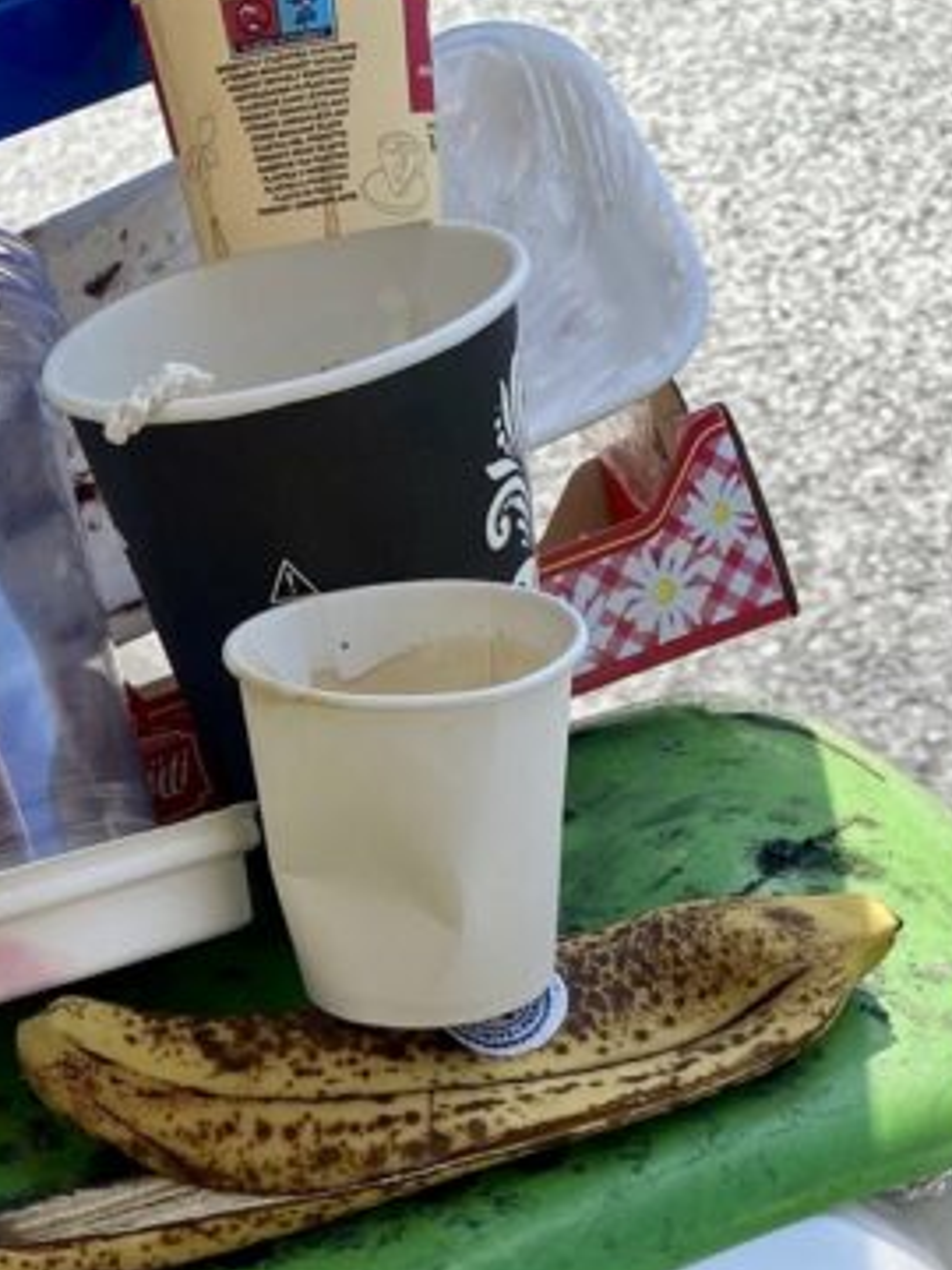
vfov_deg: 24.2
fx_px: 2714
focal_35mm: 74
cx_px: 208
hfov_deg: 19.7
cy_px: 1471
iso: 32
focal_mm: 4.25
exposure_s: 1/1218
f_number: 1.8
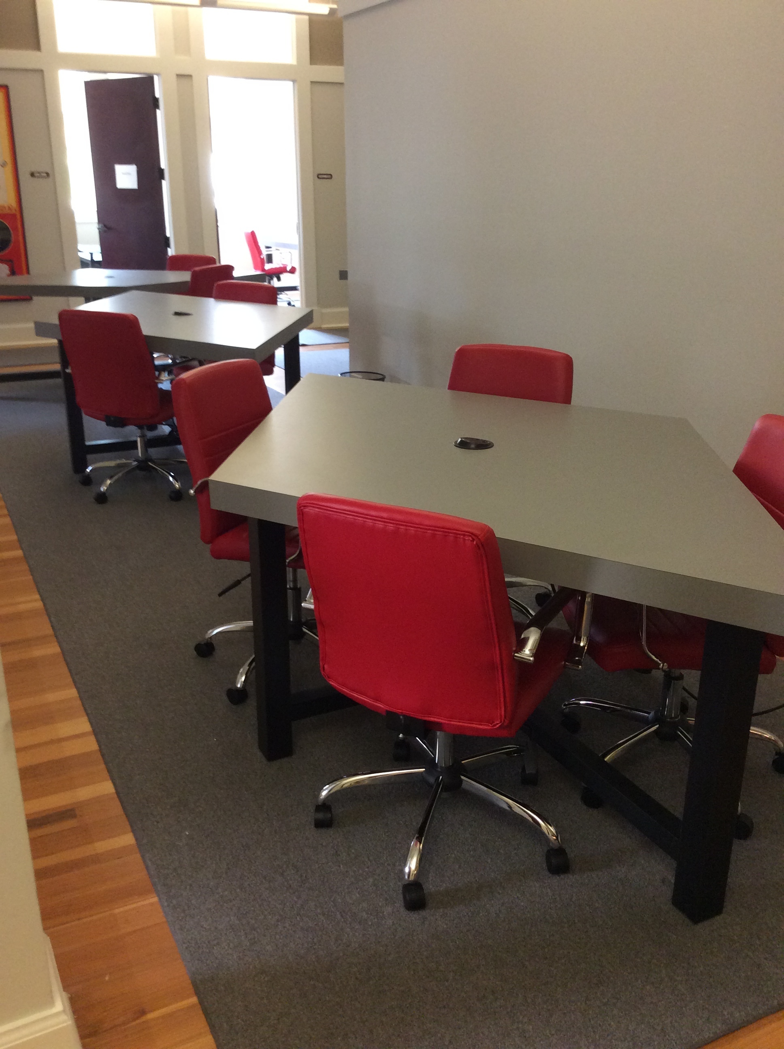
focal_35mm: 32
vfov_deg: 56.9
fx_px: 969
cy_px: 524
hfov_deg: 44.1
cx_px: 392
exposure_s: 1/24
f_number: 2.4
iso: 125
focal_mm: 3.3
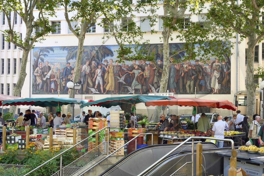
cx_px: 163
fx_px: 286
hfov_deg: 49.1
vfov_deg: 34.2
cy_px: 99
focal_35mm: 39
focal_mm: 29
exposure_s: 1/125
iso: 400
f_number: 8
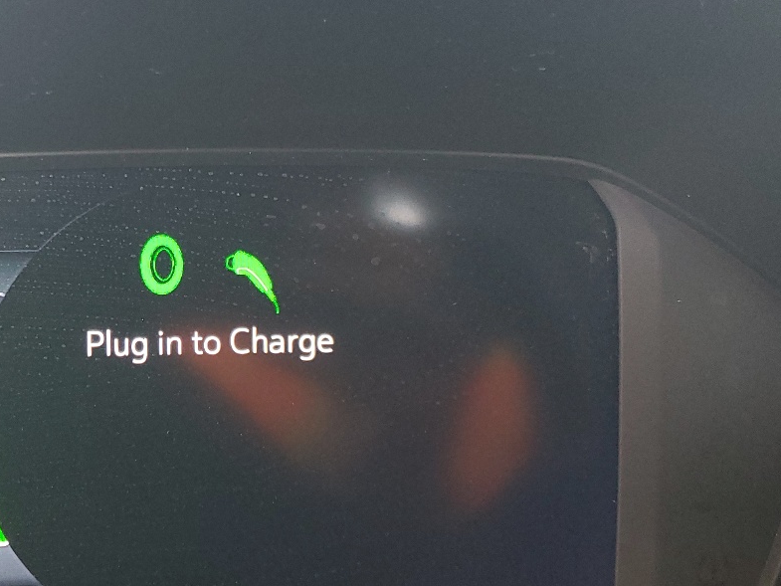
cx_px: 186
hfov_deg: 35.3
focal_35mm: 53
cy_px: 308
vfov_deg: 27.5
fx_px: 1196
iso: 165
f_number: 1.5
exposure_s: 1/60.2
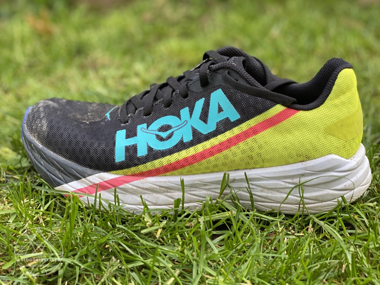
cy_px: 142
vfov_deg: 28.0
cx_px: 190
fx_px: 571
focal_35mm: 52
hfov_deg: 36.8
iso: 160
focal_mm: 6
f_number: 2
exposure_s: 1/122
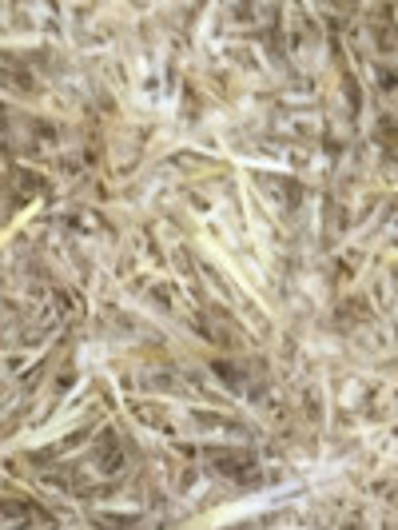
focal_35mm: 209
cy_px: 1211
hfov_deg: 6.4
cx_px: -872
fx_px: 3199
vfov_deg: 8.7
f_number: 2.2
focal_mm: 4.15
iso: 32
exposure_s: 1/50
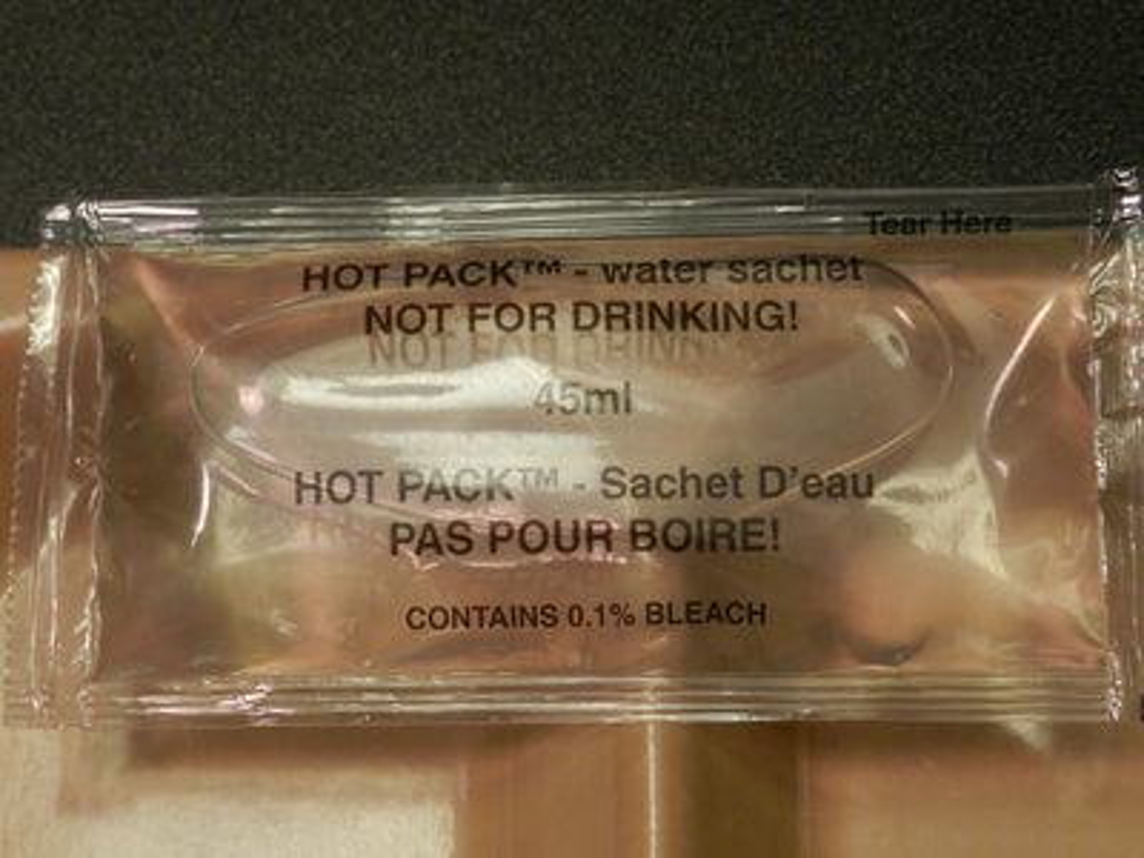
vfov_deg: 12.9
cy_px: 429
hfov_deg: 17.1
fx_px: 3801
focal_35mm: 115
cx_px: 572
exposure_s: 1/10
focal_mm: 20.5
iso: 400
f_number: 4.8
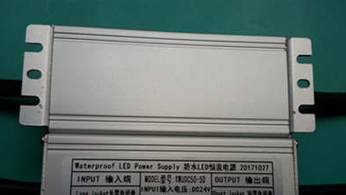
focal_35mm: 33
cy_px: 140
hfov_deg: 59.5
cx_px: 178
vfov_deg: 35.0
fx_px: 303
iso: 64
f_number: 2.09
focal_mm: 3.6
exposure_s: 1/100
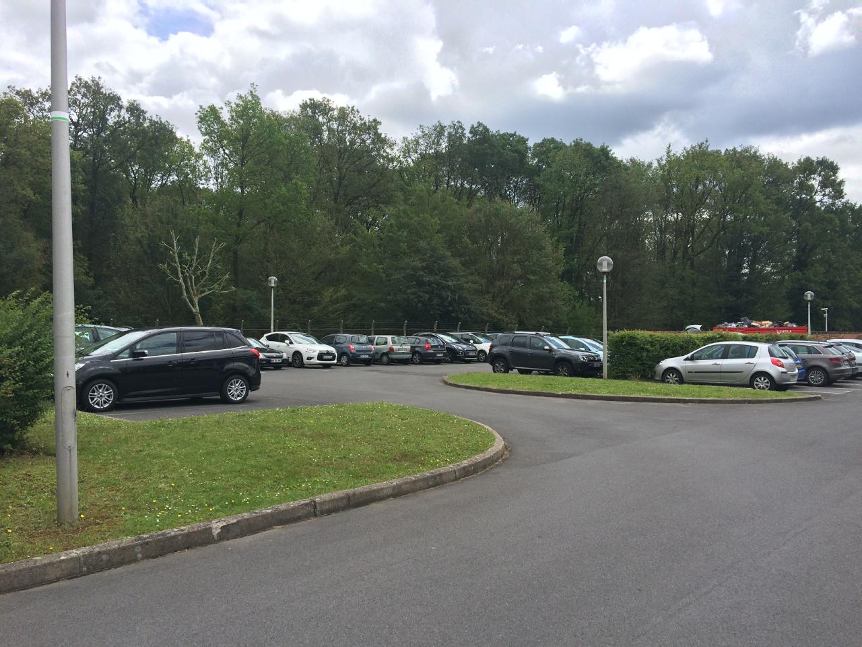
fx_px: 722
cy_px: 324
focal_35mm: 29
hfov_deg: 61.7
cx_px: 431
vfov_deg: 48.2
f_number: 2.2
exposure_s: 1/1786
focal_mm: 4.15
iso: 32
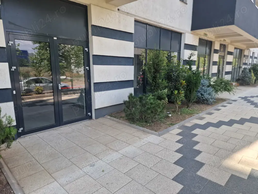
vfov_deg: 58.9
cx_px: 129
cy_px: 97
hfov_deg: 73.9
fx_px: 171
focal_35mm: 23
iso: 50
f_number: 1.8
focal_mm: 6.4
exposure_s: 1/337
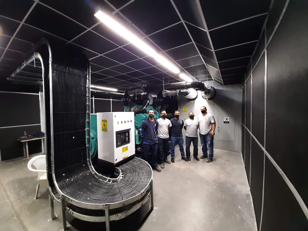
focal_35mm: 13
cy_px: 116
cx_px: 154
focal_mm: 1.42
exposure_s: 1/24
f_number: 2.2
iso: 500
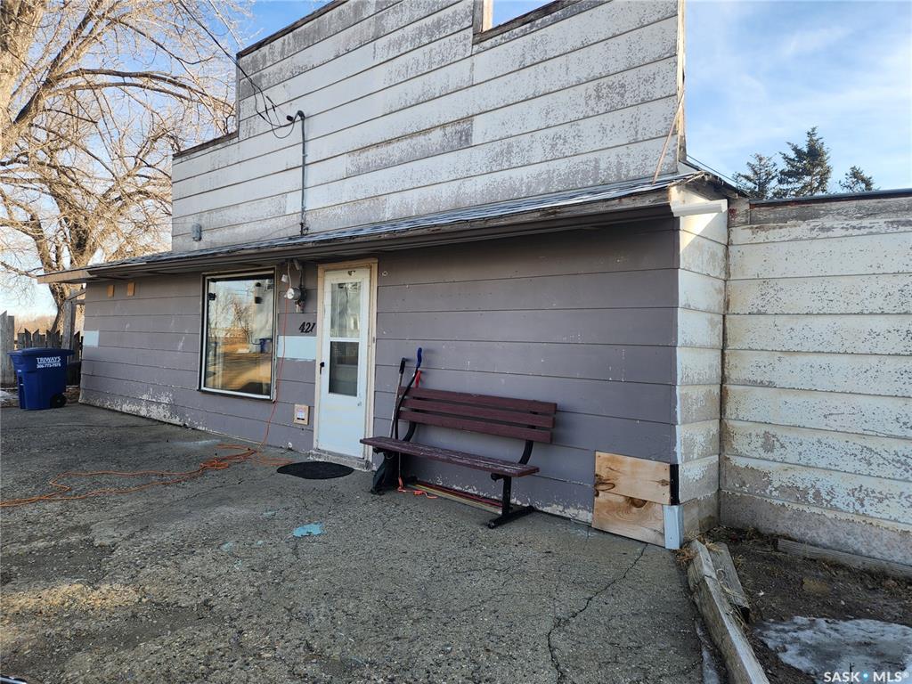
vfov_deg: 58.9
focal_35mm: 23
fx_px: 606
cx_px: 456
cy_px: 342
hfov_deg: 73.9
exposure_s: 1/572
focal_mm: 5.4
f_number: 1.8
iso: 20
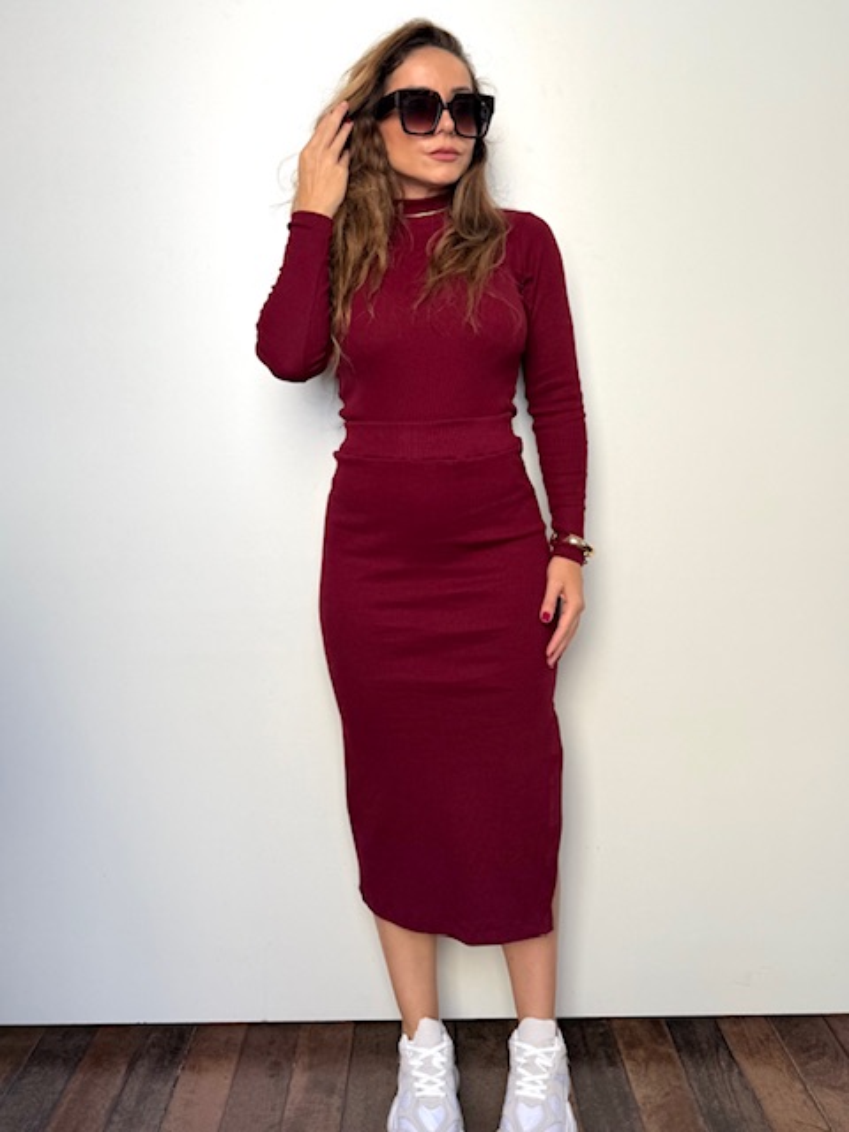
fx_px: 785
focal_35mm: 24
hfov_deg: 56.8
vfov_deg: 71.6
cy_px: 566
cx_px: 424
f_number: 1.78
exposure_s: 1/524
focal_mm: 6.76
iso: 80
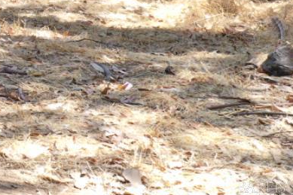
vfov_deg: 11.7
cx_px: -266
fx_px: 879
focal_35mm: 108
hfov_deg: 15.6
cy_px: -162
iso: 100
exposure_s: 1/60
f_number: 6.3
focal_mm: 10.26
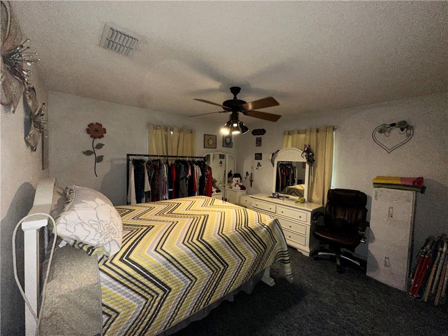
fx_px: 181
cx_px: 224
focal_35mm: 14
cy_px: 168
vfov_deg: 85.7
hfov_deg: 102.1
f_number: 2.2
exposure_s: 1/60
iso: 200
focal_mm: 2.22
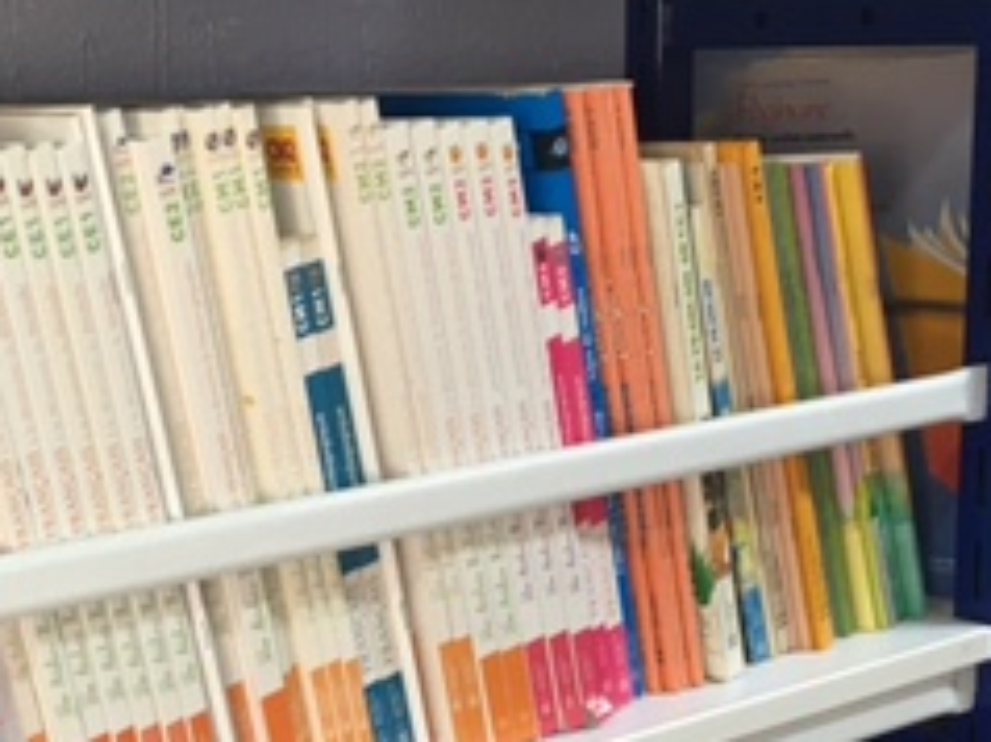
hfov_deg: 25.0
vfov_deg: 18.8
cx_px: 362
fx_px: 2231
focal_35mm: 78
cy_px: 517
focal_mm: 4.15
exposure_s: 1/30
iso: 80
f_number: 2.2
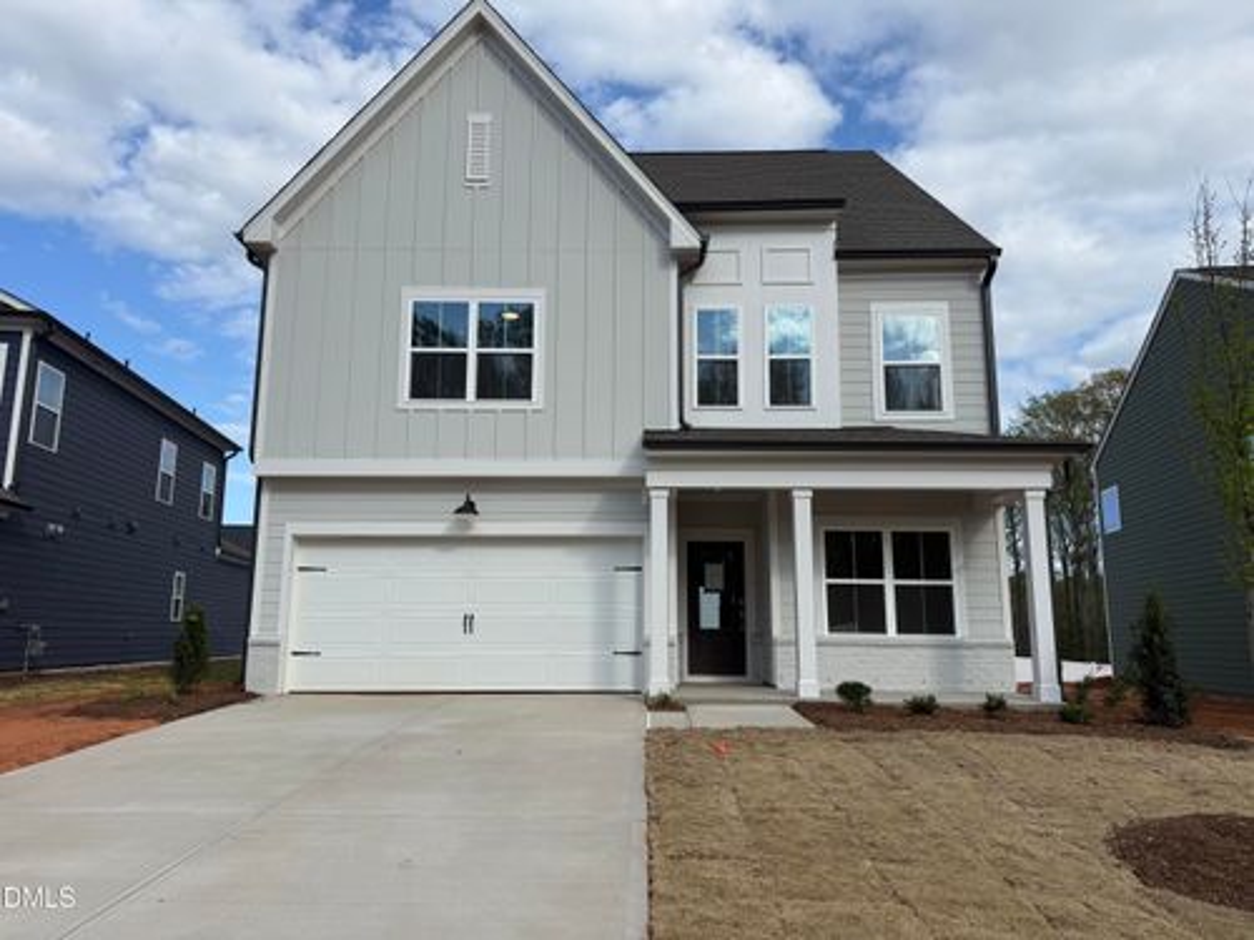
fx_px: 869
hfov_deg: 71.6
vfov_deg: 56.8
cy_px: 470
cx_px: 627
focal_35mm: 24
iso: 80
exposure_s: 1/4673
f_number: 1.78
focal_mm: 6.76
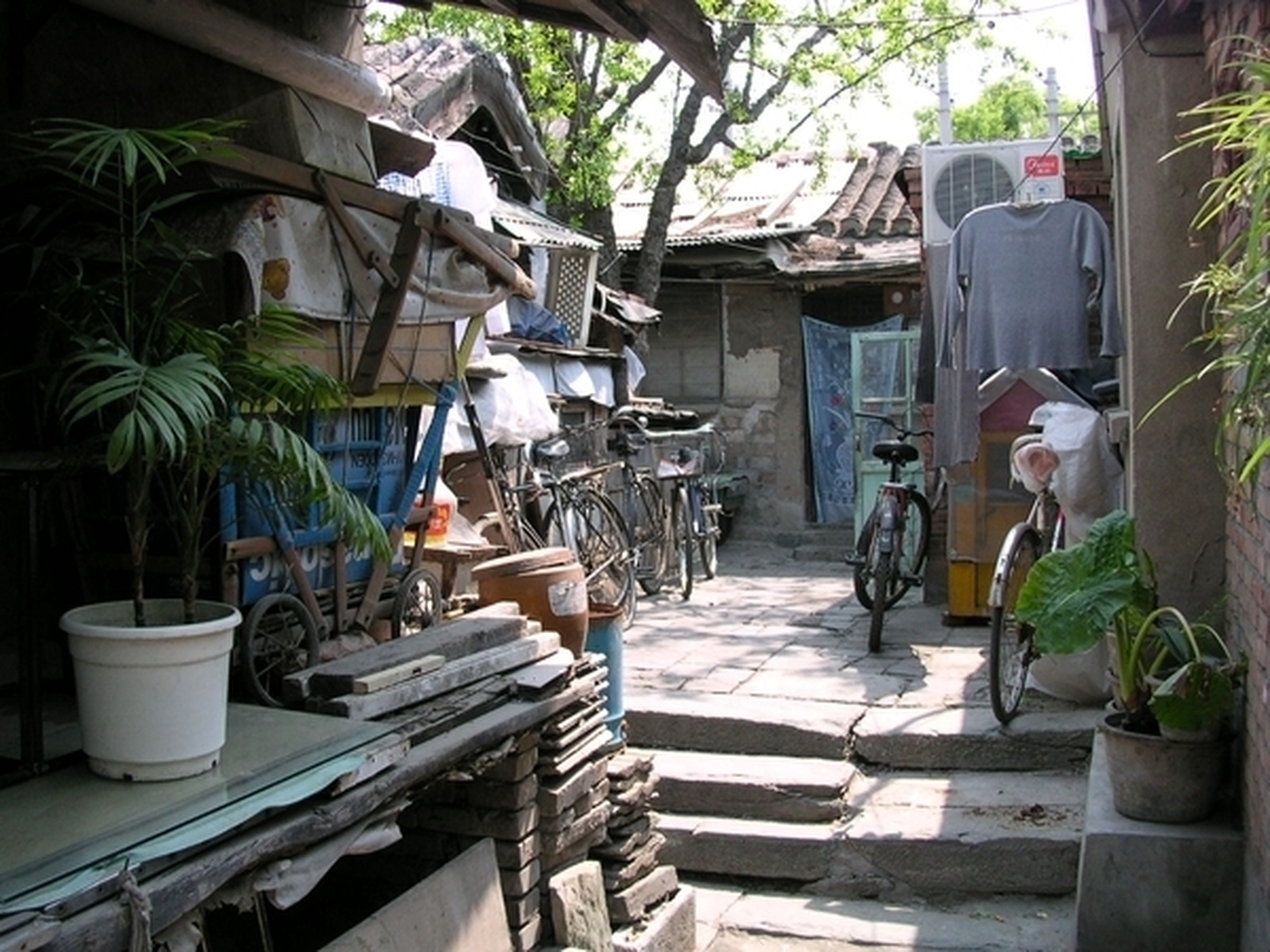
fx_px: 1357
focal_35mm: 37
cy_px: 476
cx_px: 635
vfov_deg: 38.7
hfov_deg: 50.1
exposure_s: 1/350
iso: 100
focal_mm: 5.6
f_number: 2.7
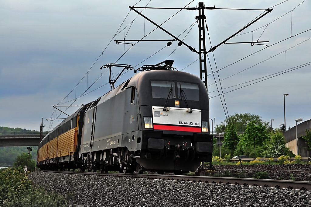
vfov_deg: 15.1
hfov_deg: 22.6
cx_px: 156
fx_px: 777
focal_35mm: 90
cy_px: 104
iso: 400
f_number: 11
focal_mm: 60
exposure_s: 1/250
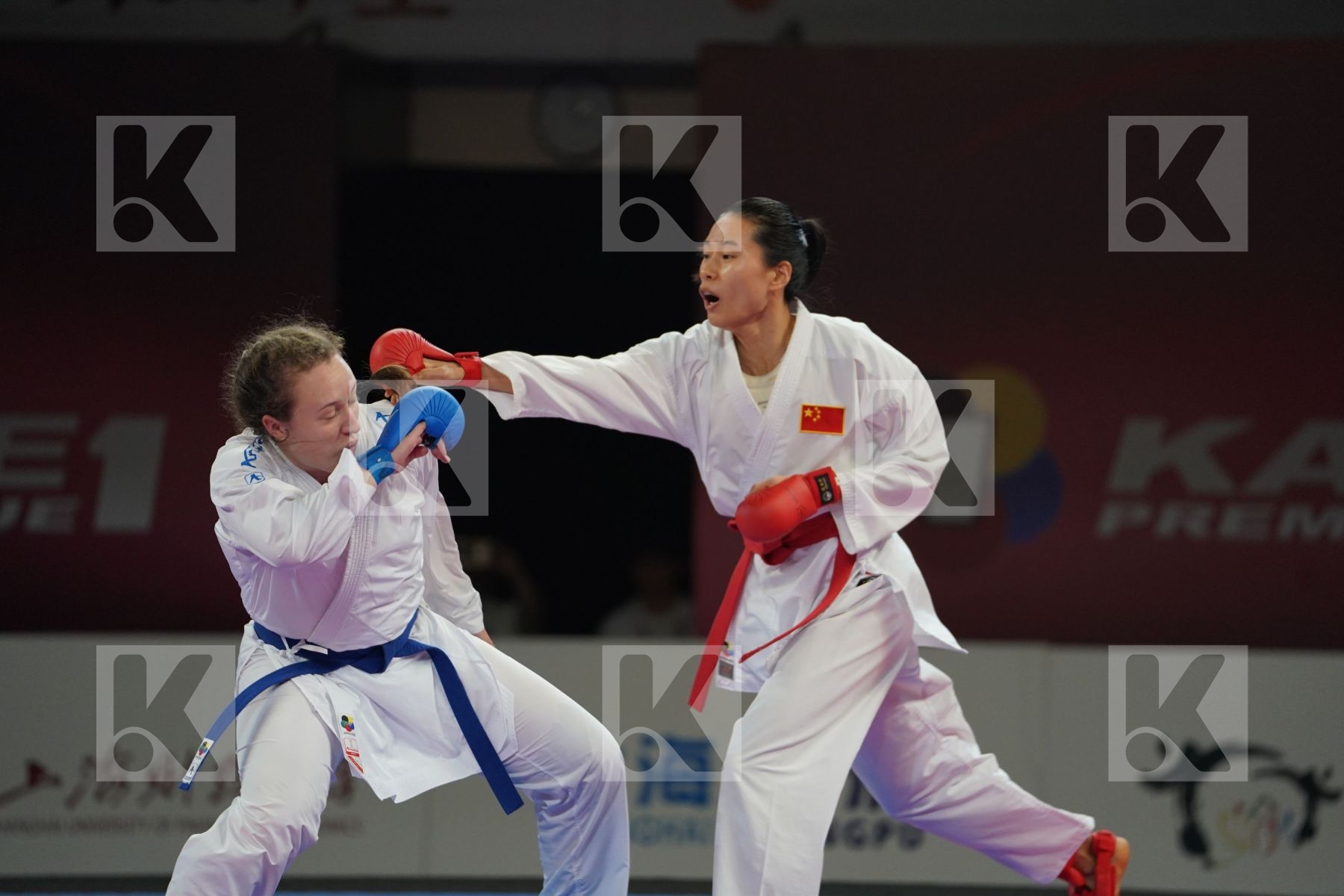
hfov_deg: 10.3
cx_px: 672
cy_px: 448
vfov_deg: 6.9
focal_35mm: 200
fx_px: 7466
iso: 1600
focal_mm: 200
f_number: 2.8
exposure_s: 1/1000
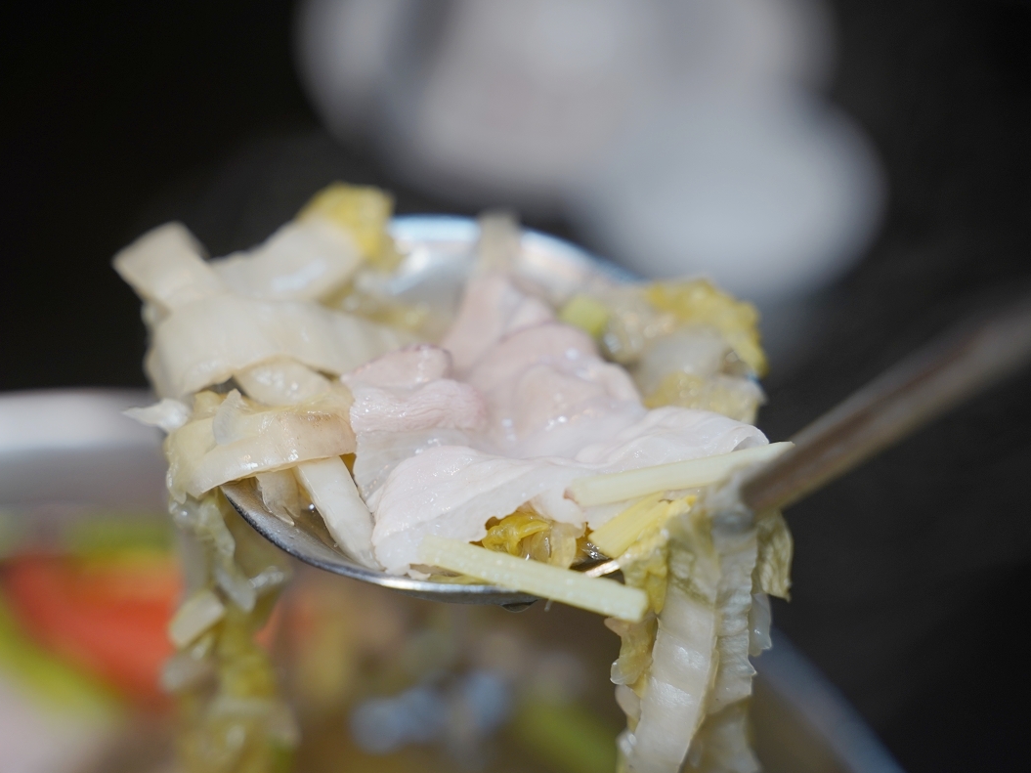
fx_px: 2442
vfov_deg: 18.0
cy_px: 385
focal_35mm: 82
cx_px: 447
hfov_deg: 23.8
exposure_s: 1/80
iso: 200
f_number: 4
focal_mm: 75
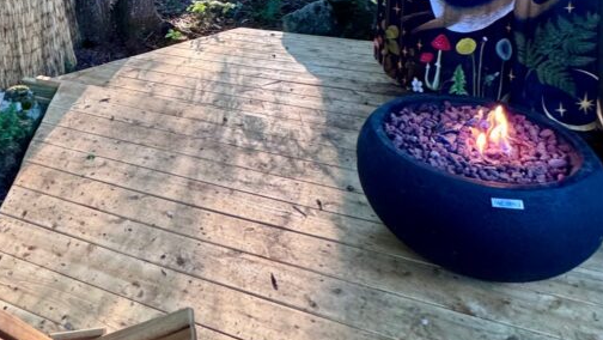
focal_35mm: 31
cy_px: -15
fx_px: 496
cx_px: 185
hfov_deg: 60.6
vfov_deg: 33.9
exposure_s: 1/60
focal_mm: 2.22
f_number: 2.2
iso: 640
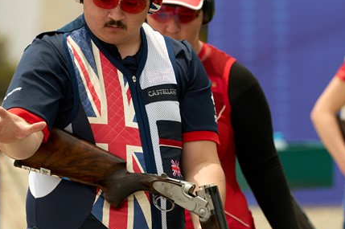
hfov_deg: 3.0
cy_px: 79
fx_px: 6490
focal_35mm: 678
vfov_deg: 2.0
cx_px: 207
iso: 200
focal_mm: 404
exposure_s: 1/640
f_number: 8
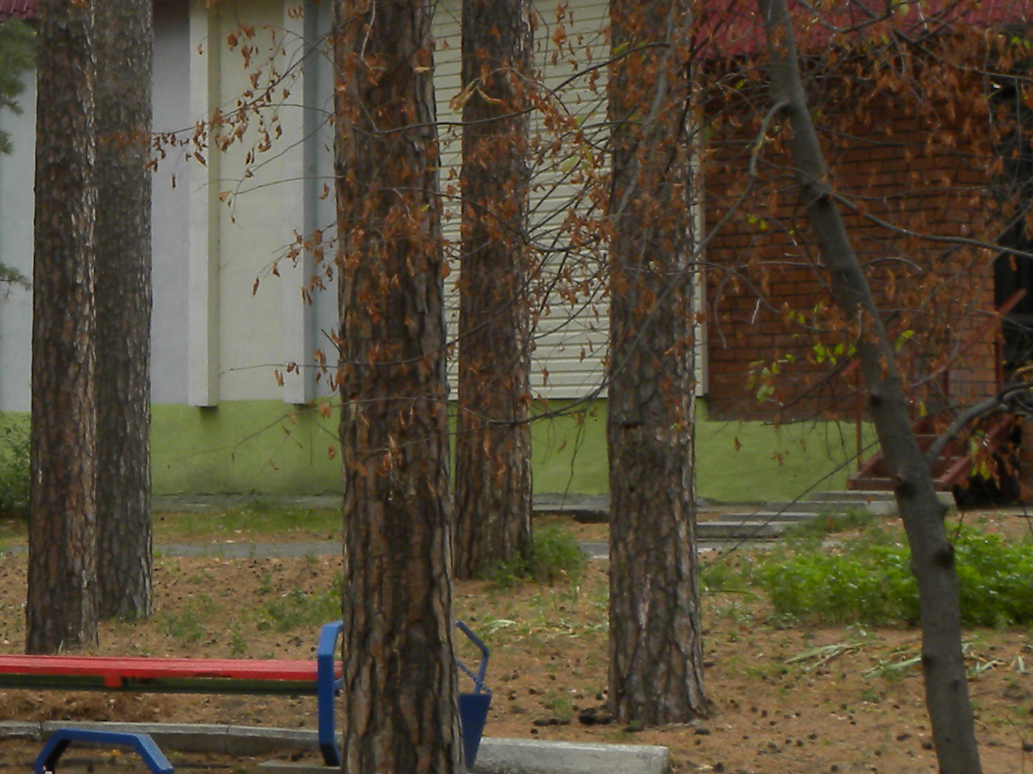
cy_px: 81
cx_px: -196
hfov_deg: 12.8
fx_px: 4476
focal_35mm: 150
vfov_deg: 9.8
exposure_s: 1/15.4
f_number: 6.3
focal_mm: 10.3
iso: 64
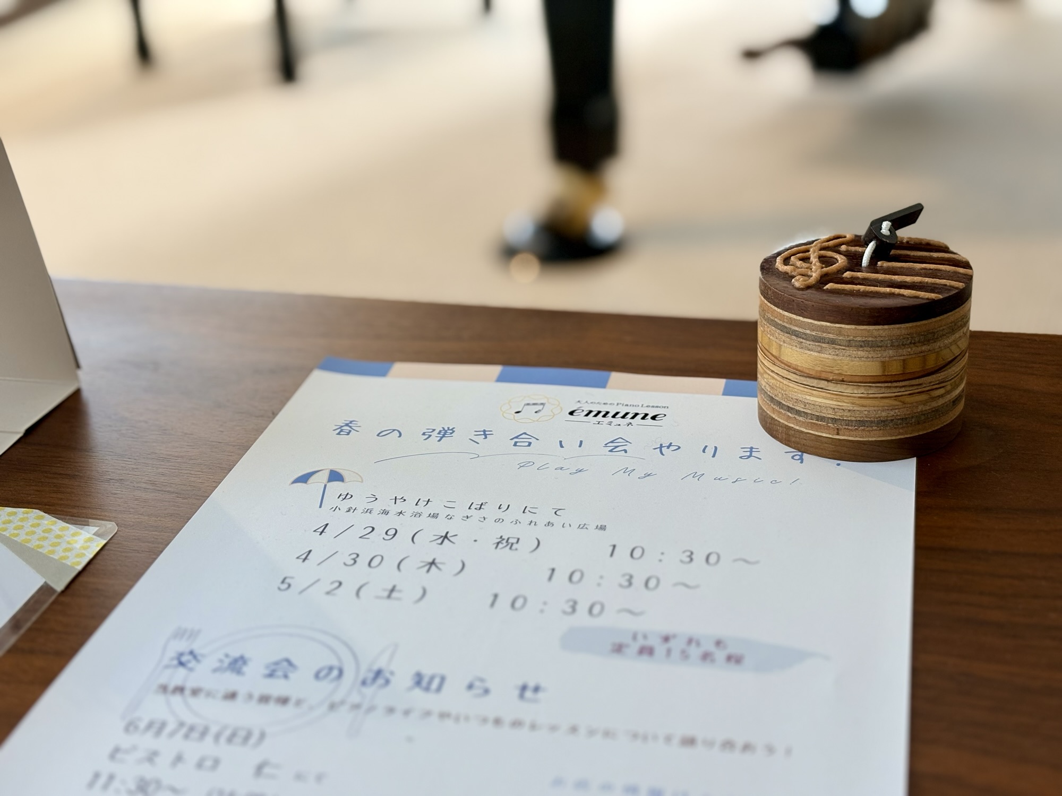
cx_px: 531
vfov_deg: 28.0
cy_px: 398
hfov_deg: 36.8
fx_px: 1595
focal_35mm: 52
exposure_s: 1/50
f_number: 1.6
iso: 64
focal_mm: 5.96
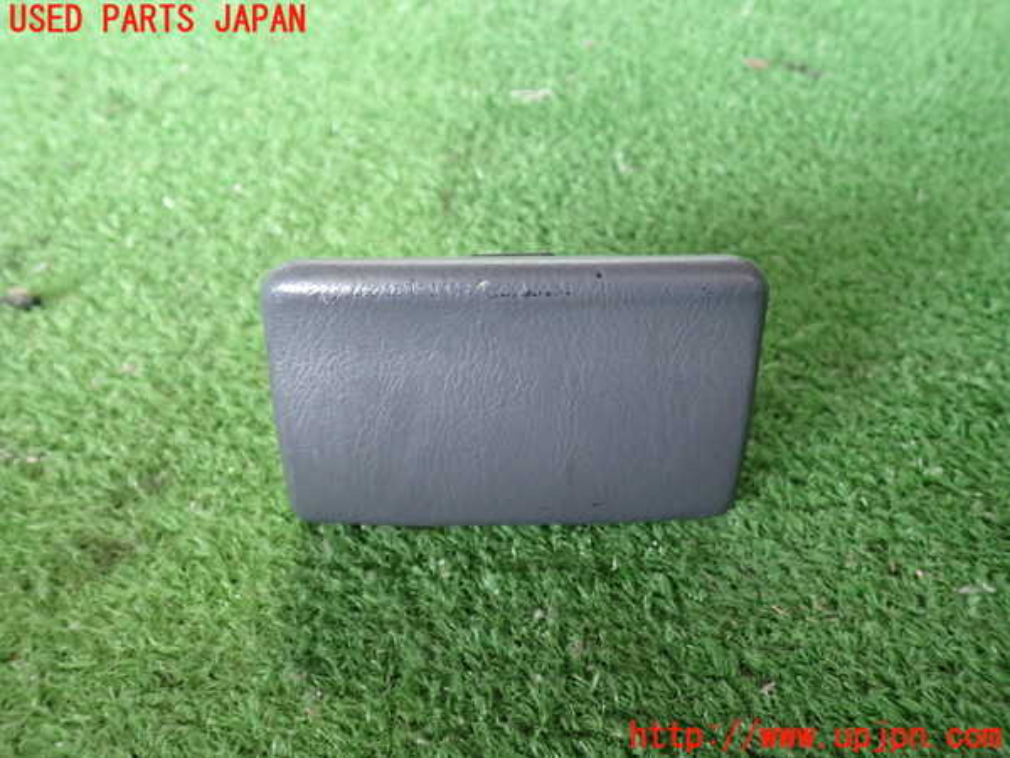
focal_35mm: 30
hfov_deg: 60.0
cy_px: 379
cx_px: 505
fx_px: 875
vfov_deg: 46.8
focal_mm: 5.4
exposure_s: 1/30
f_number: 2.3
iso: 400
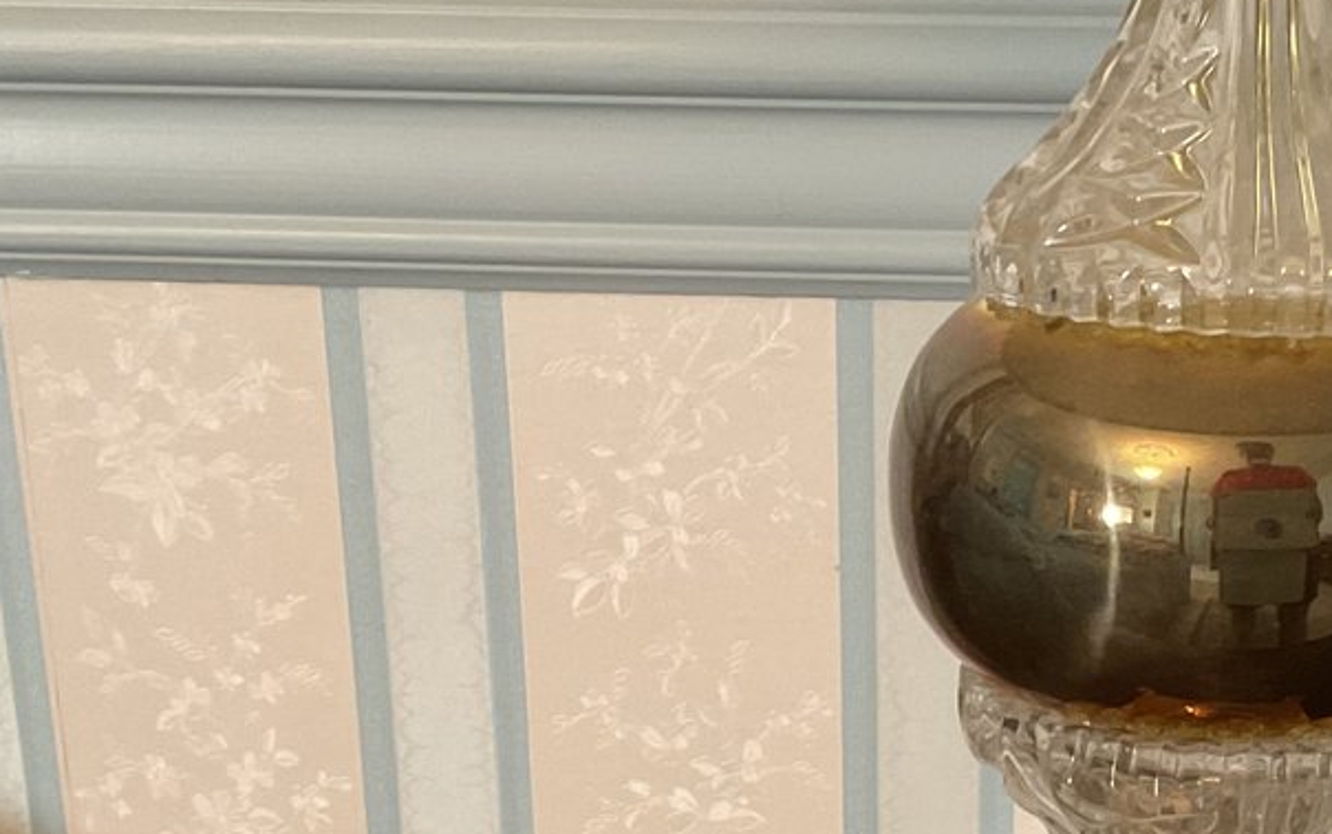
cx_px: 1013
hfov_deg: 26.4
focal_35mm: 77
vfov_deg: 16.8
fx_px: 2796
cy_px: 725
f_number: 1.8
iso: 250
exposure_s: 1/40
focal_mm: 3
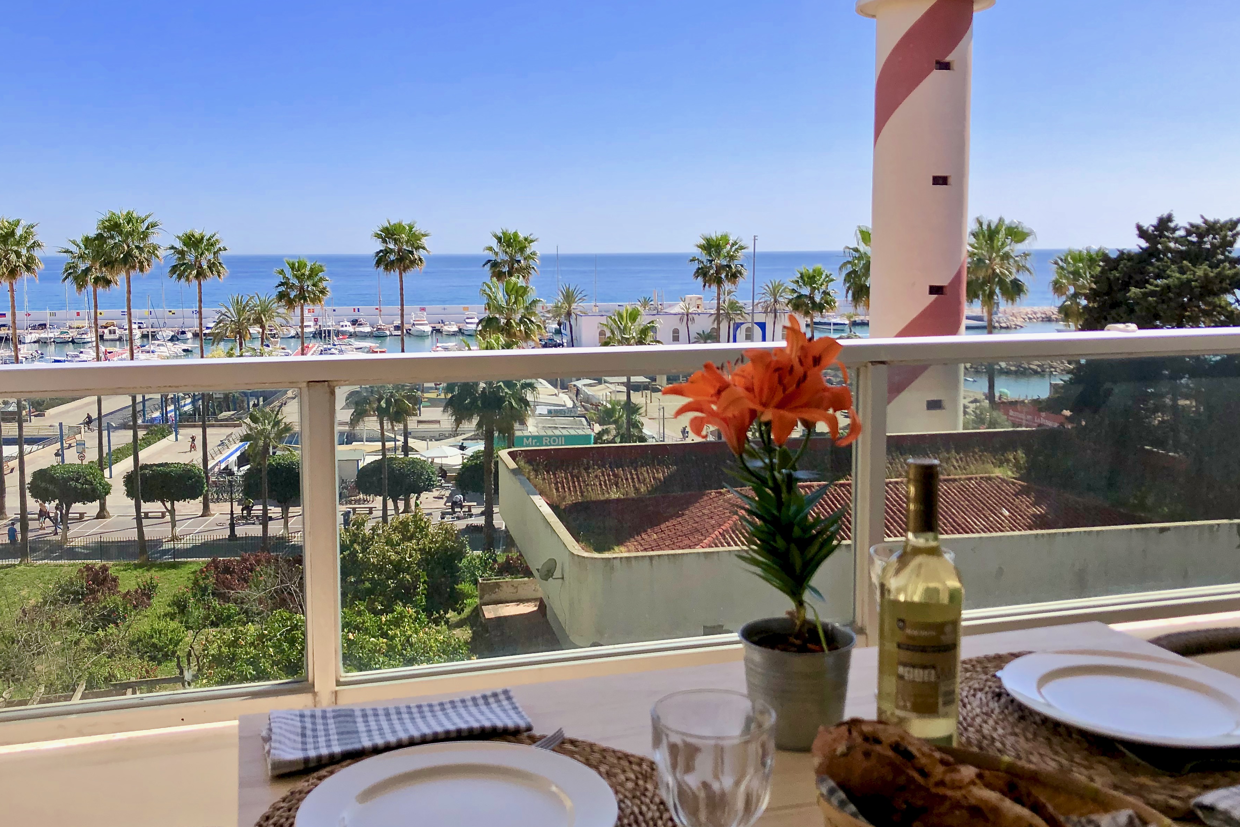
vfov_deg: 39.9
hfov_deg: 57.2
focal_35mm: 33
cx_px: 583
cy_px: 382
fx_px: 1137
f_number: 1.8
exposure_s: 1/2000
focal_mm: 3.99
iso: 20
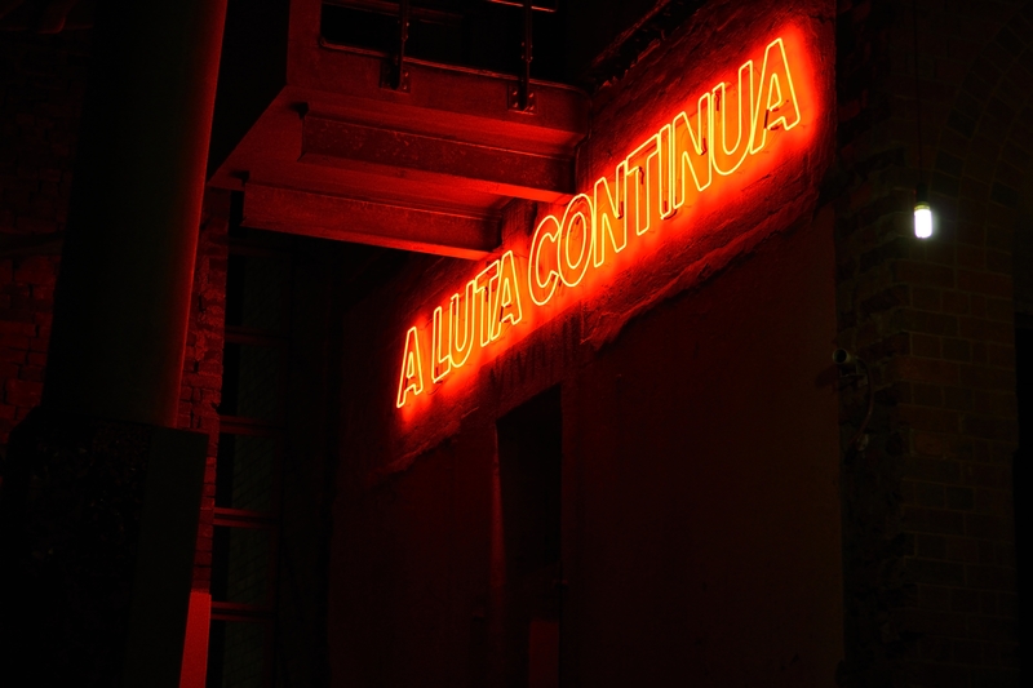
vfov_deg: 18.2
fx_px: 2152
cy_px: 344
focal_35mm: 75
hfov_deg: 27.0
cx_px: 516
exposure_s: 1/640
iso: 800
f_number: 2.5
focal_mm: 50
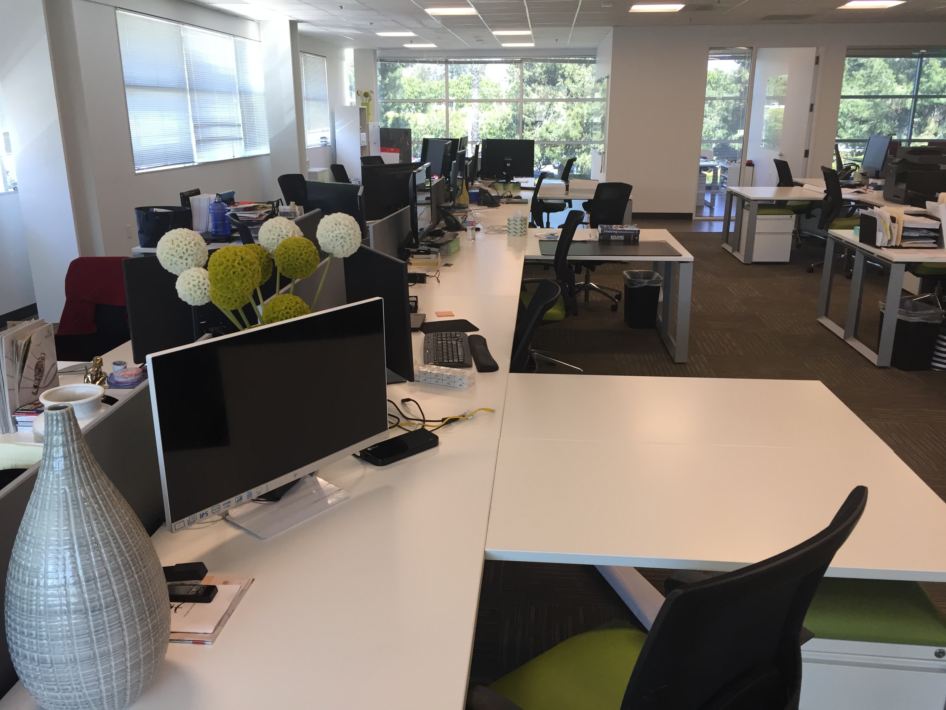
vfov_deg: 48.2
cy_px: 355
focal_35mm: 29
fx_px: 793
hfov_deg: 61.7
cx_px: 473
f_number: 2.2
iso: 32
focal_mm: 4.15
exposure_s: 1/30
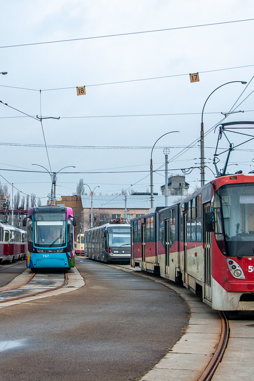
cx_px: 87
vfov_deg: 31.4
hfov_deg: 21.2
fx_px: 678
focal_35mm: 64
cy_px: 189
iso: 320
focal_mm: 28
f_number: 4
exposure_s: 1/60
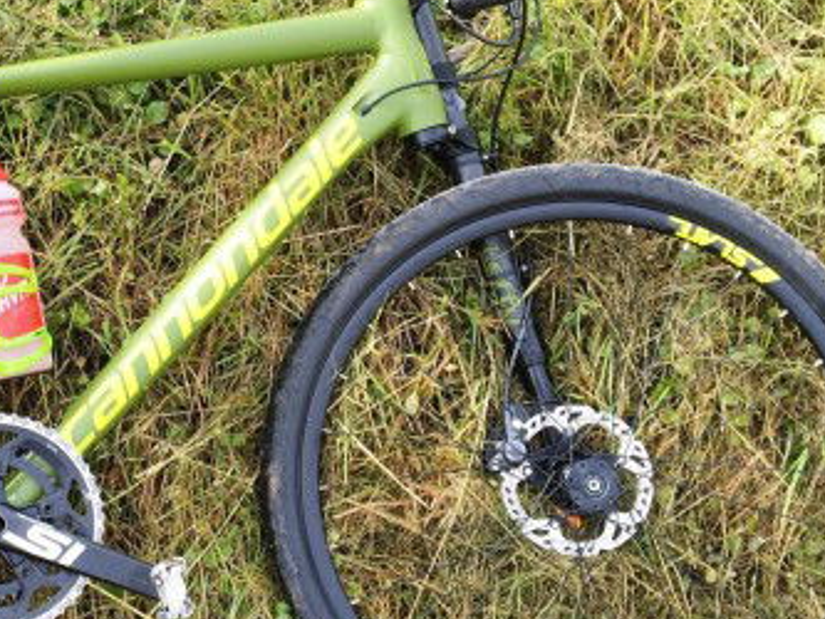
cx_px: 89
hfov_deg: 27.9
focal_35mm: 67
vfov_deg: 21.9
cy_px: 240
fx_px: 1597
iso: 25
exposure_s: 1/358
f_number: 2.2
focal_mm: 4.15
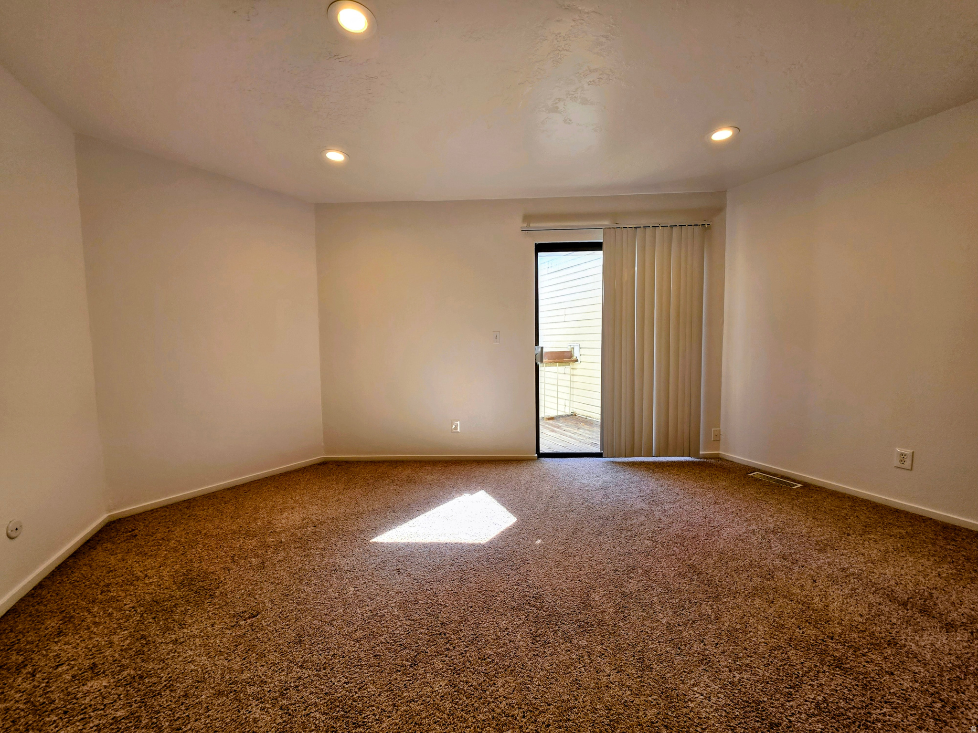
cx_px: 489
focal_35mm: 13
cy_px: 366
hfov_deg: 106.2
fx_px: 367
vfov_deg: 89.9
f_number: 1.9
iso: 40
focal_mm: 2.2
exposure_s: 1/120
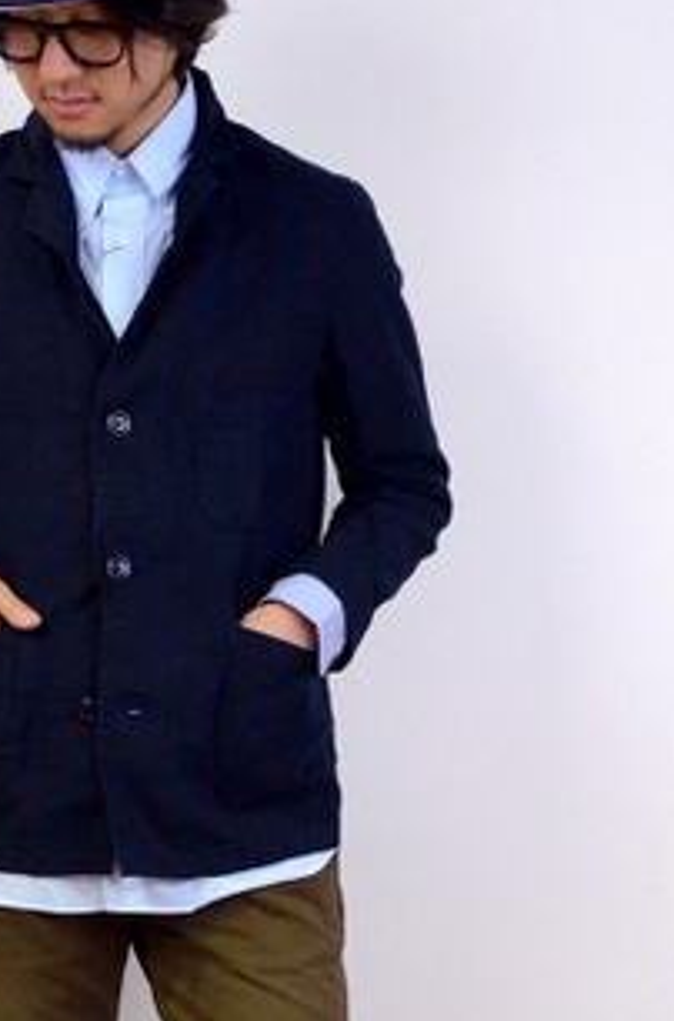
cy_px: 824
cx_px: 138
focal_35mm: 89
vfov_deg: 22.6
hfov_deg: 15.2
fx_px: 2516
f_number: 7.1
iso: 2500
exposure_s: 1/160
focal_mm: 24
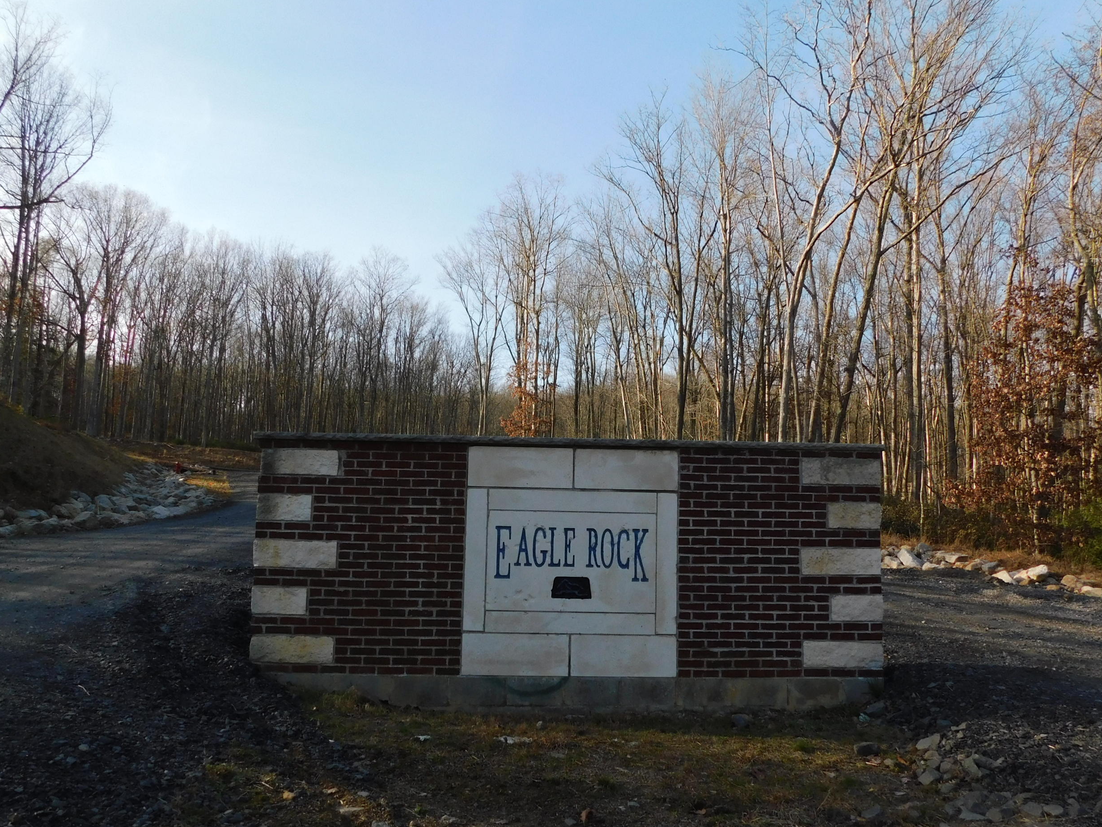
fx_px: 891
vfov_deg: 49.5
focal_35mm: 28
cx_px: 554
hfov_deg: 63.4
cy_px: 480
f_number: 3
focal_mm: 4
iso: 125
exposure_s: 1/800
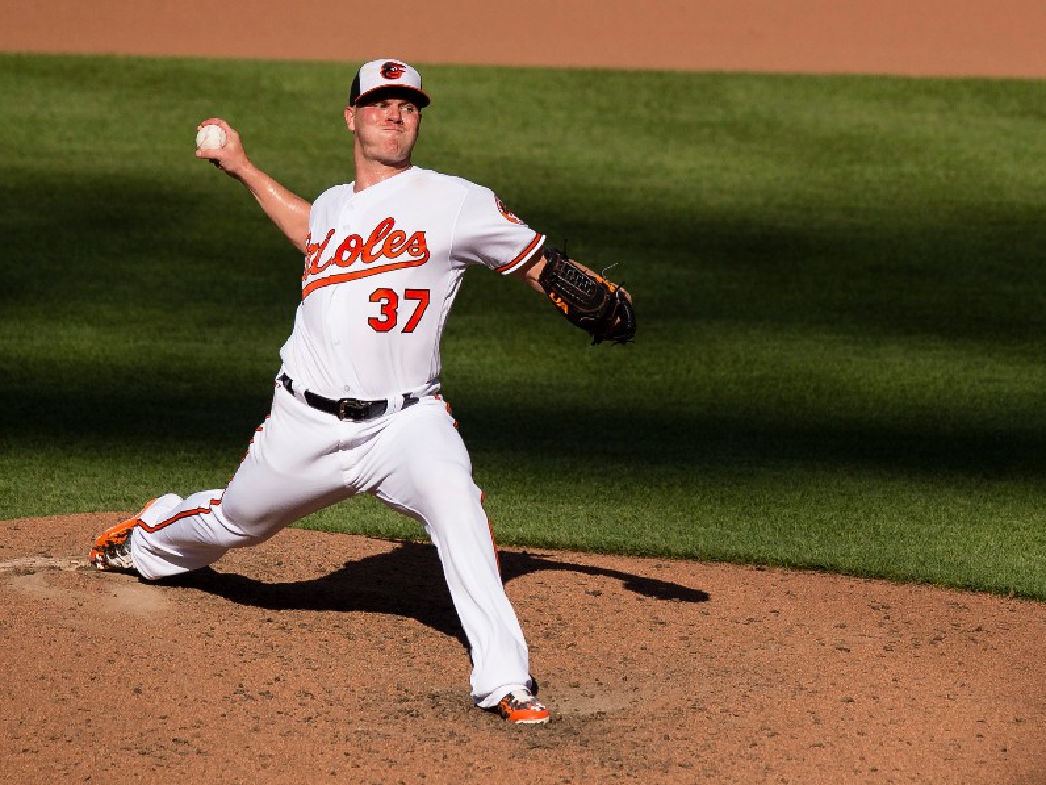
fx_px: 13144
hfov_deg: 4.6
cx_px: 491
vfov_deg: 3.4
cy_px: 392
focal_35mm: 435
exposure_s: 1/8000
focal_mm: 400
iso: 400
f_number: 5
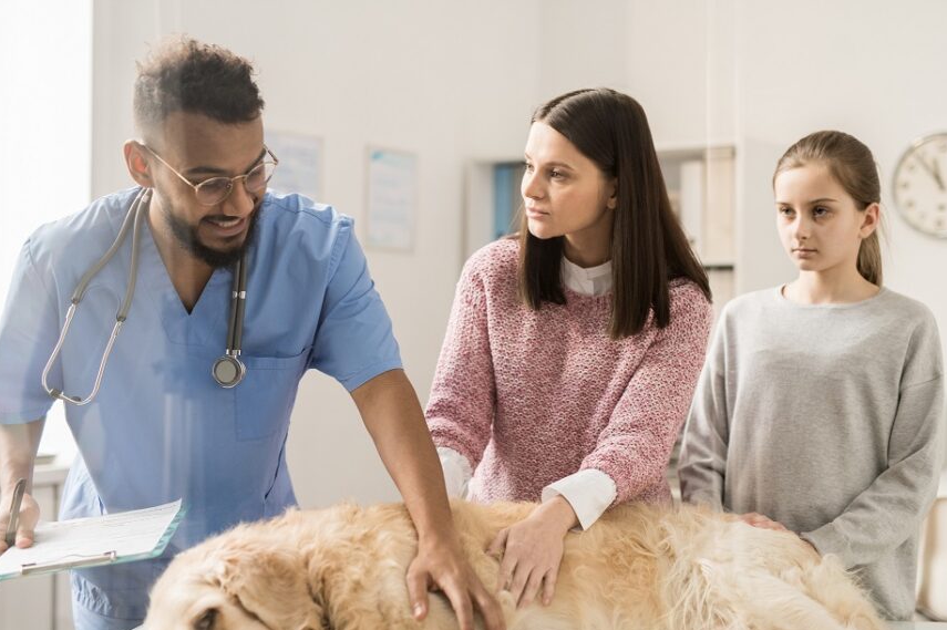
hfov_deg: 36.3
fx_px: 1446
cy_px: 345
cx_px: 496
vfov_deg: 24.6
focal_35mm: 55
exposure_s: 1/160
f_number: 2.5
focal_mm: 50
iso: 800
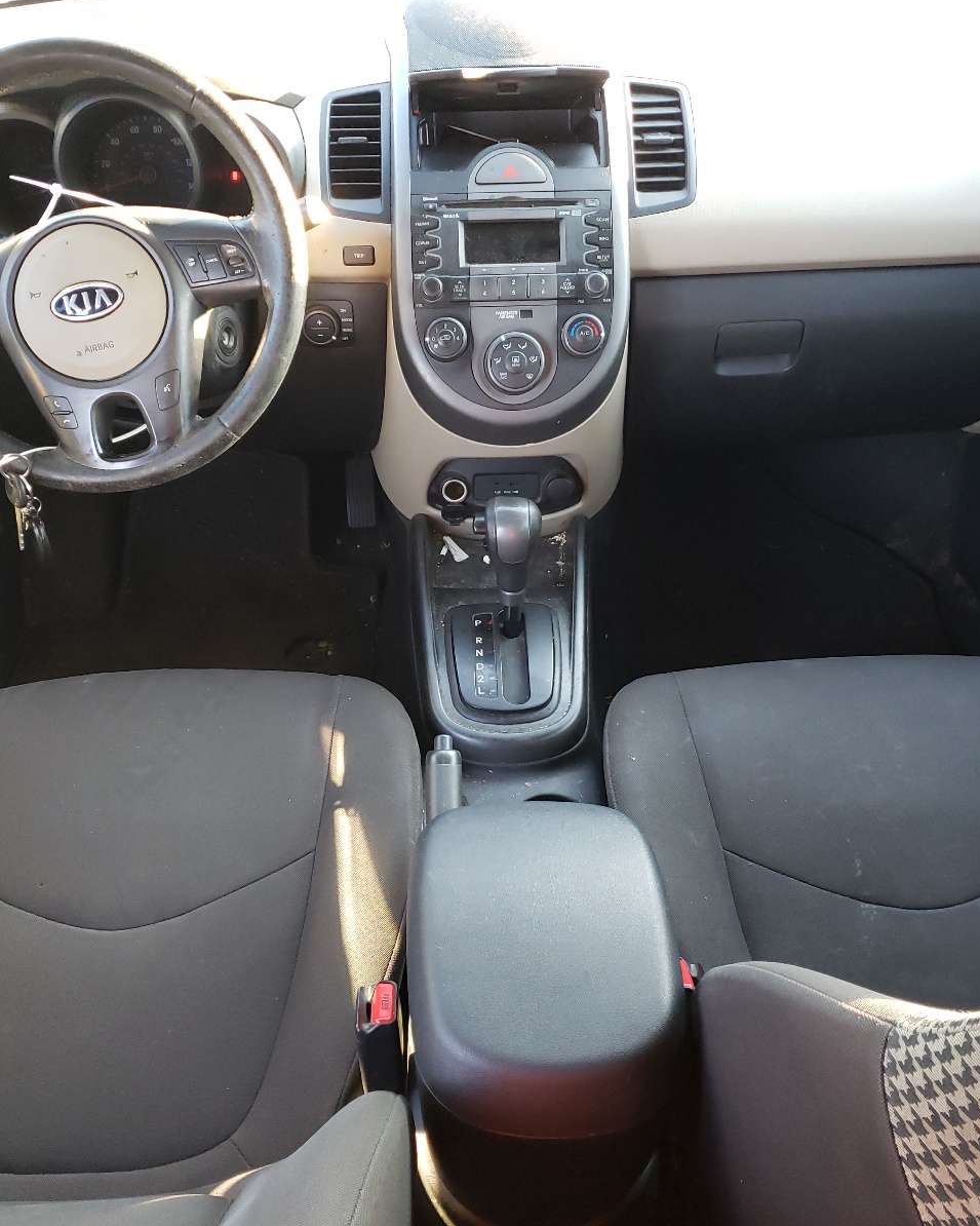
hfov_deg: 43.3
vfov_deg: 52.8
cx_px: 476
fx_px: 1233
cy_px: 611
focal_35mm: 34
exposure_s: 1/60.2
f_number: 1.5
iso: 219
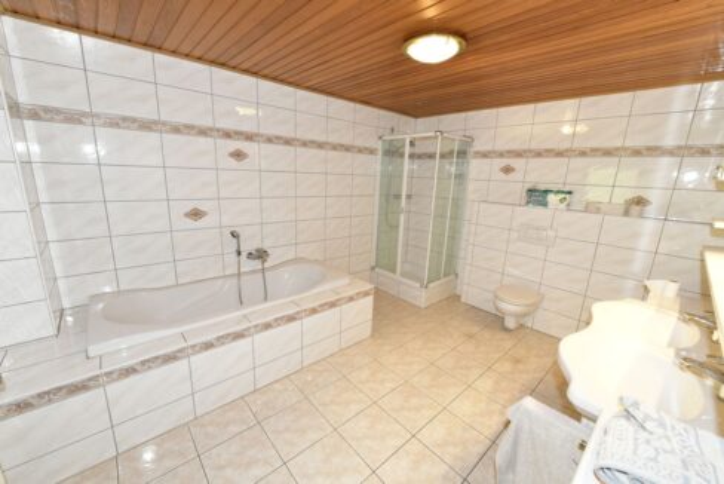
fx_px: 282
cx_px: 362
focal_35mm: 14
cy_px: 242
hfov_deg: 104.2
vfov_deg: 81.3
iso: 3600
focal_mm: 14
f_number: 7.1
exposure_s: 1/60
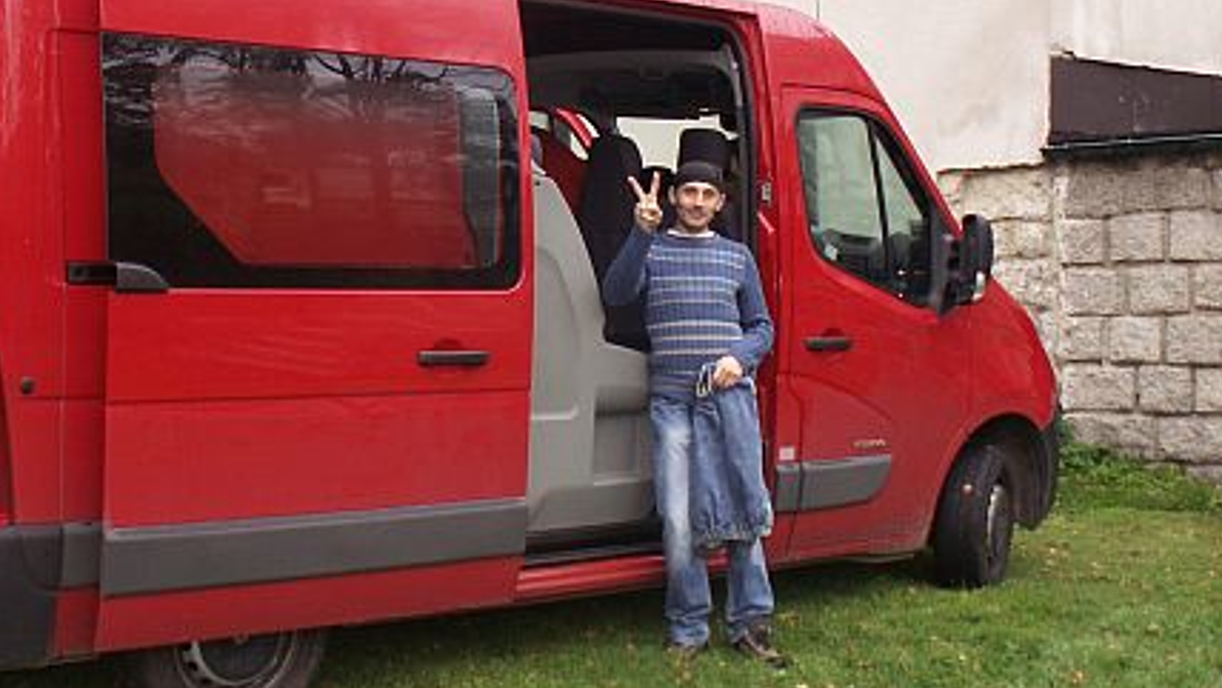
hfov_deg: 36.5
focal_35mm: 57
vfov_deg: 21.1
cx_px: 525
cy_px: 305
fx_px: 1847
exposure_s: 1/100
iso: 50
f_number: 2.8
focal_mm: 5.86
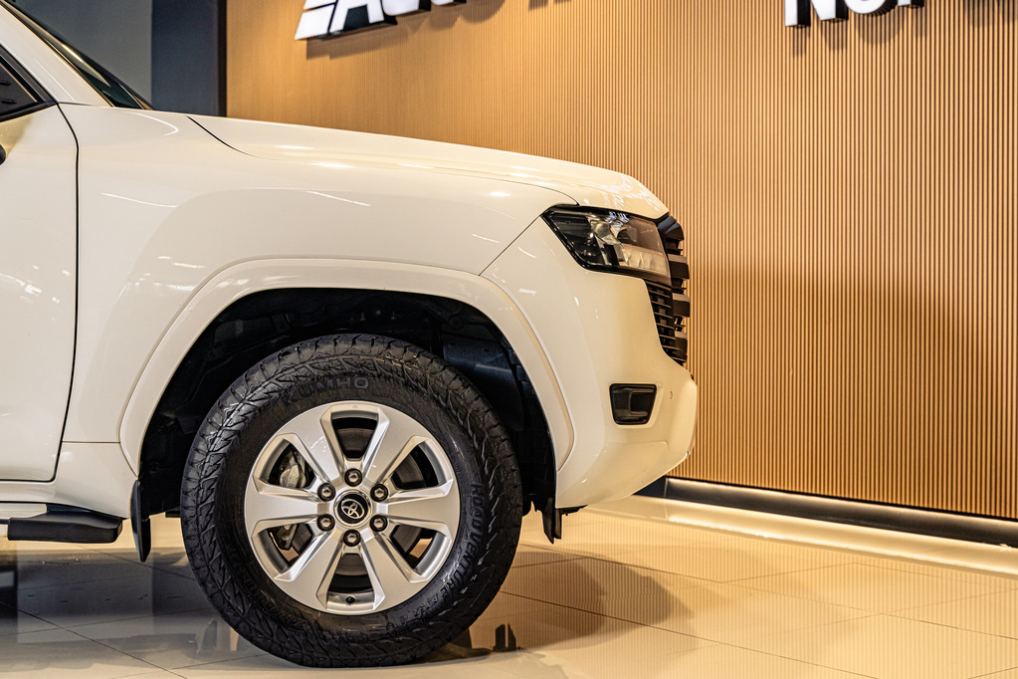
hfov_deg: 36.2
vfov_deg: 24.6
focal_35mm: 55
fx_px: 1555
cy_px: 340
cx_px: 509
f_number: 5
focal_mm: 55
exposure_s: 1/200
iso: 500
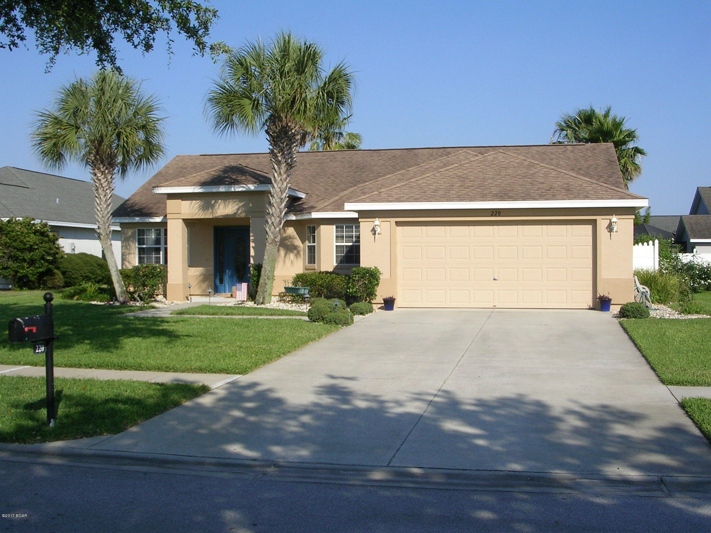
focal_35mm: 43
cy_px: 266
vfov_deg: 33.6
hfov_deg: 43.9
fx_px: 883
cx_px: 356
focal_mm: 6.6
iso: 50
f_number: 5.9
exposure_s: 1/326
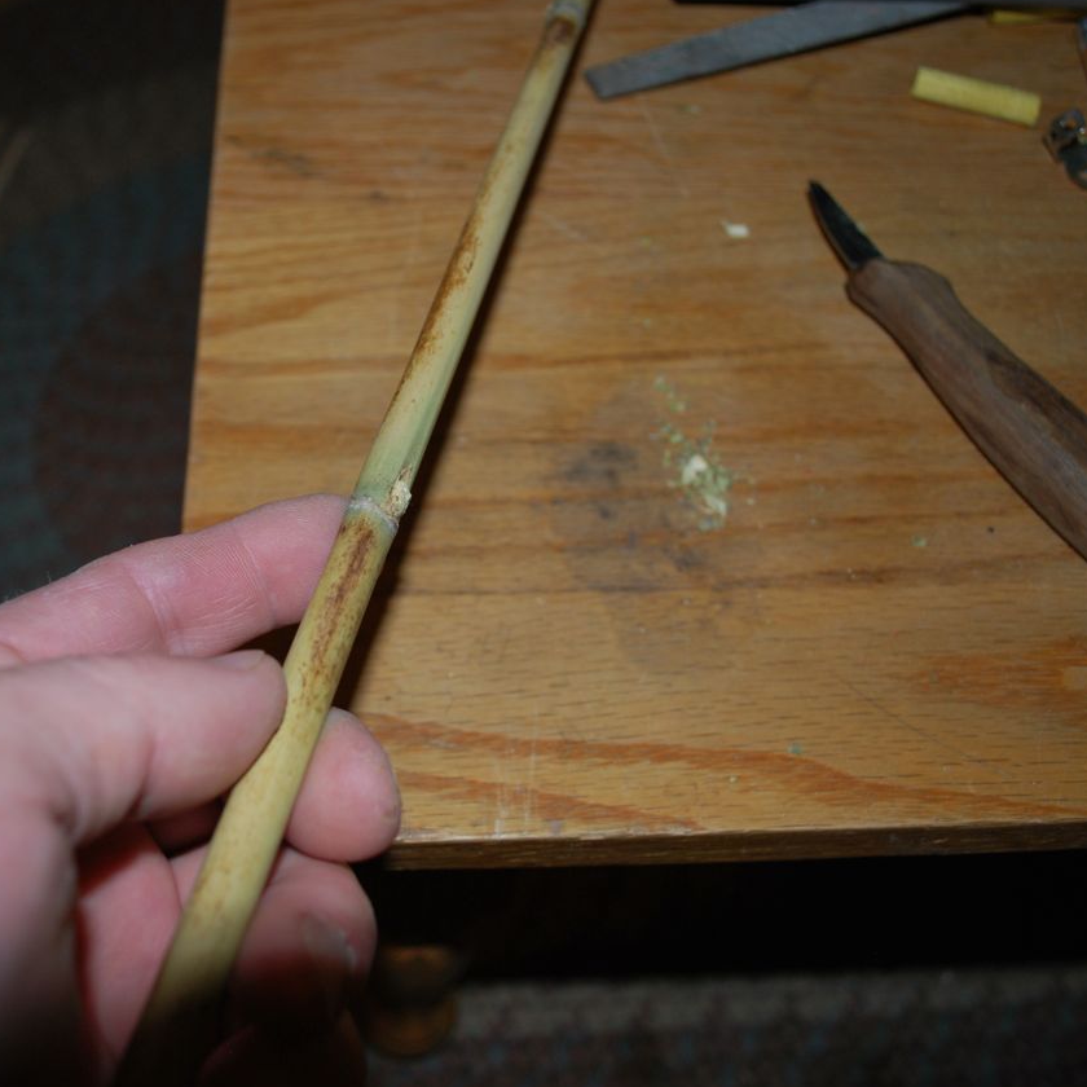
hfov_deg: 46.5
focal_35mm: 35
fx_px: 1243
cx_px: 360
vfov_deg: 47.2
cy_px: 542
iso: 200
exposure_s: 1/60
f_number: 3.5
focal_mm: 18
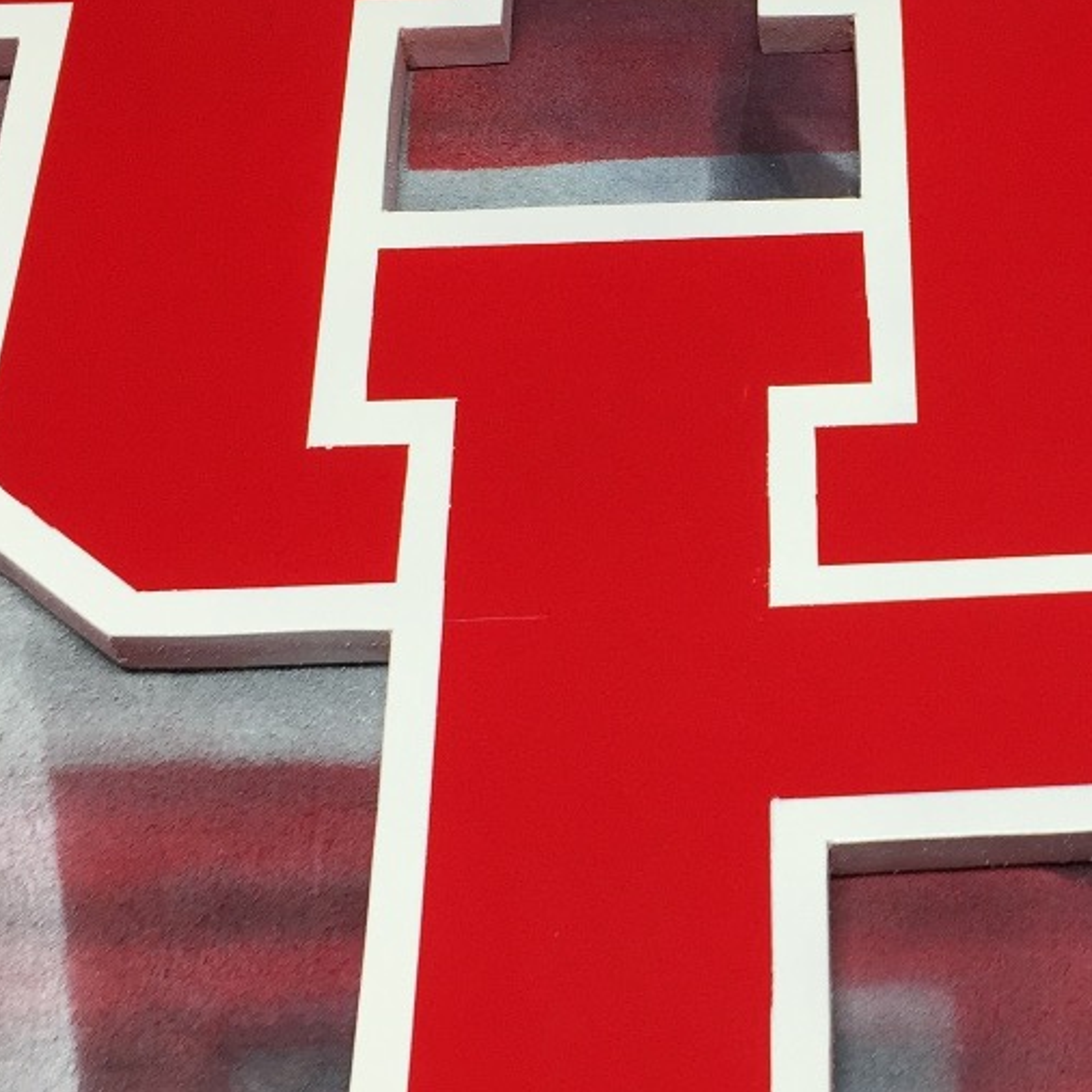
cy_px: 602
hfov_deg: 23.1
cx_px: 954
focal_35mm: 73
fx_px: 2605
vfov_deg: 23.7
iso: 40
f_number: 2.2
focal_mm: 4.15
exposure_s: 1/60
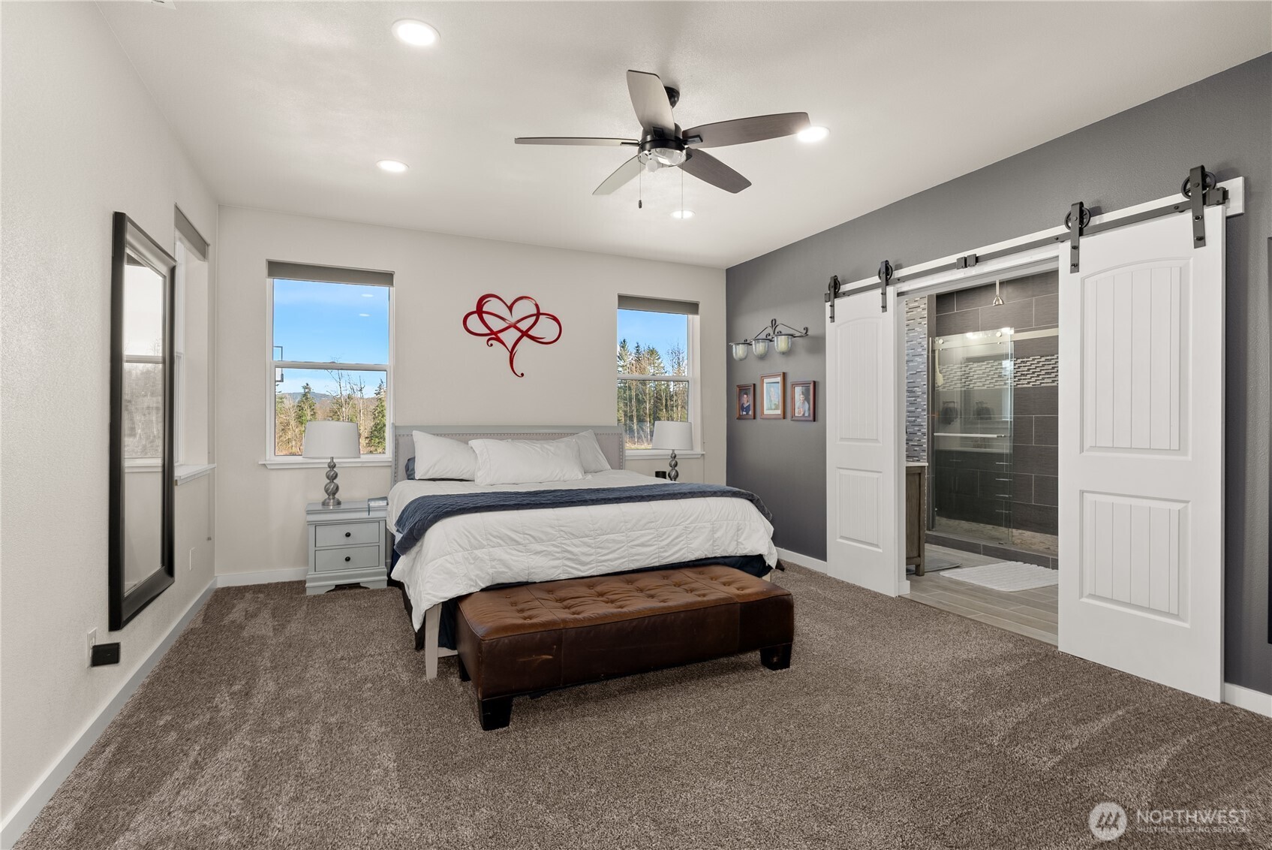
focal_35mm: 17
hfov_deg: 93.2
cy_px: 425
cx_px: 636
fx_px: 601
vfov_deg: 70.5
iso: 500
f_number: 10
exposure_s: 1/4
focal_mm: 17
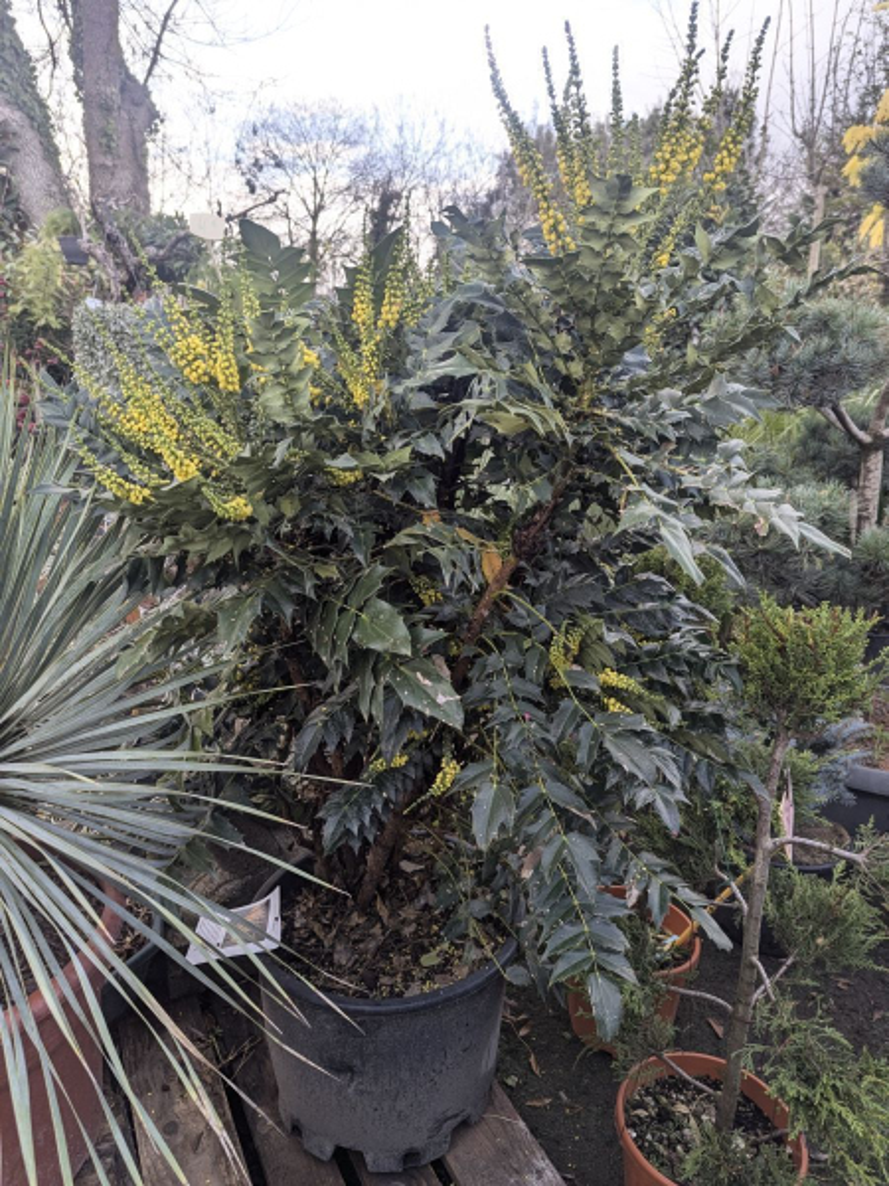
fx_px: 822
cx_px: 444
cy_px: 593
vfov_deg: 71.6
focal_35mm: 24
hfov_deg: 56.8
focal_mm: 6.81
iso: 46
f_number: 1.85
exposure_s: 1/233
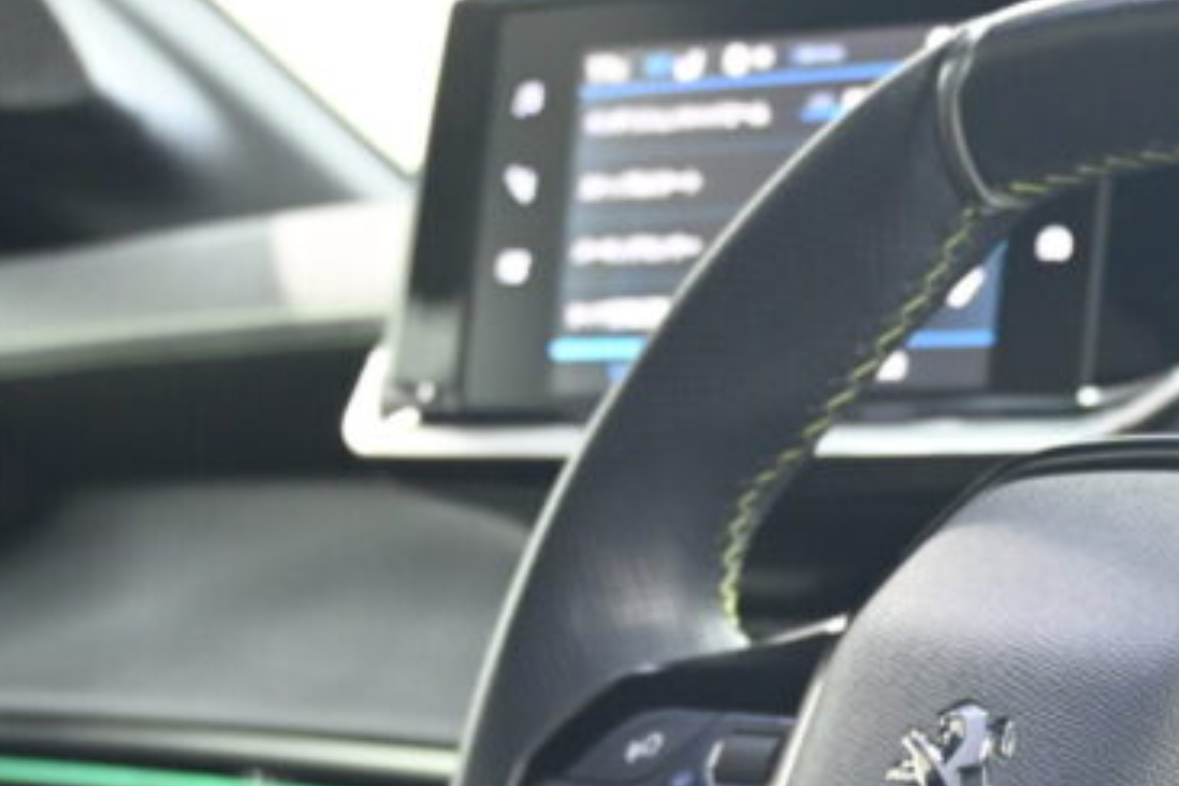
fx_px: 4195
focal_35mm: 128
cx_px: 1111
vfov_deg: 10.6
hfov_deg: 15.8
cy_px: 884
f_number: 4.8
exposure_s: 1/50
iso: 1800
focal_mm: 30.5
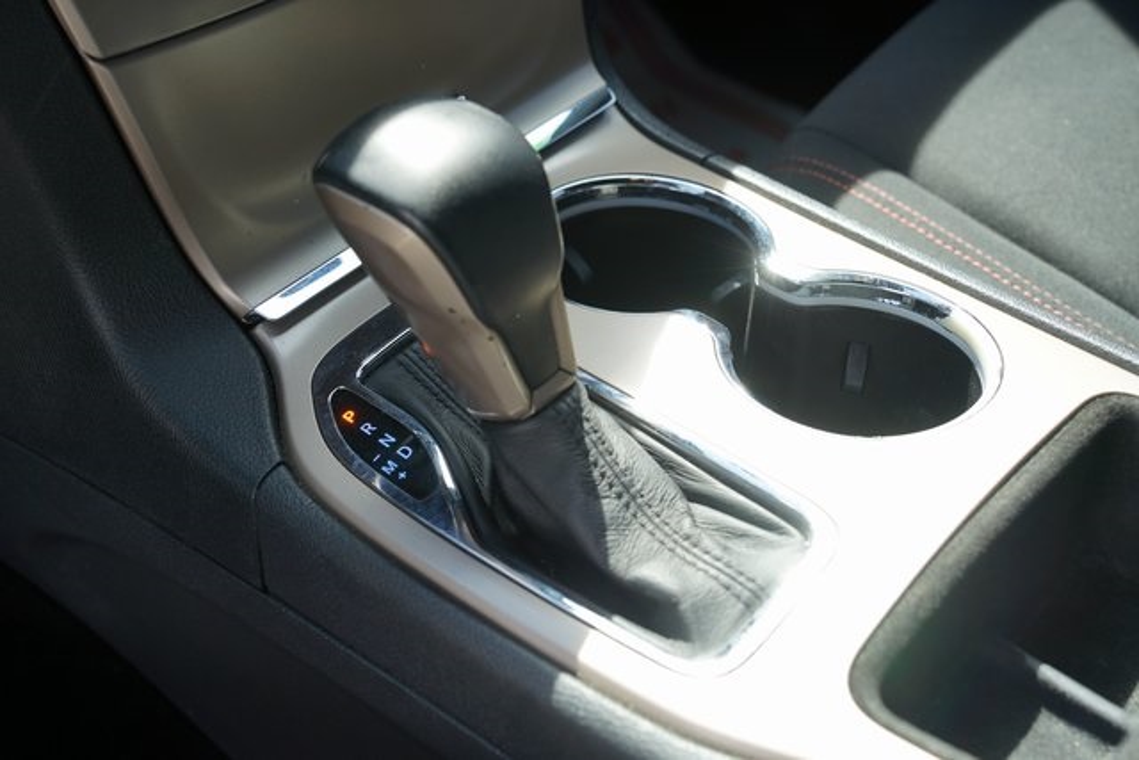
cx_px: 570
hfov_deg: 46.4
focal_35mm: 42
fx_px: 1329
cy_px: 380
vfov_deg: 31.9
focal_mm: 42
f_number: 5.6
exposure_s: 1/80
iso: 100
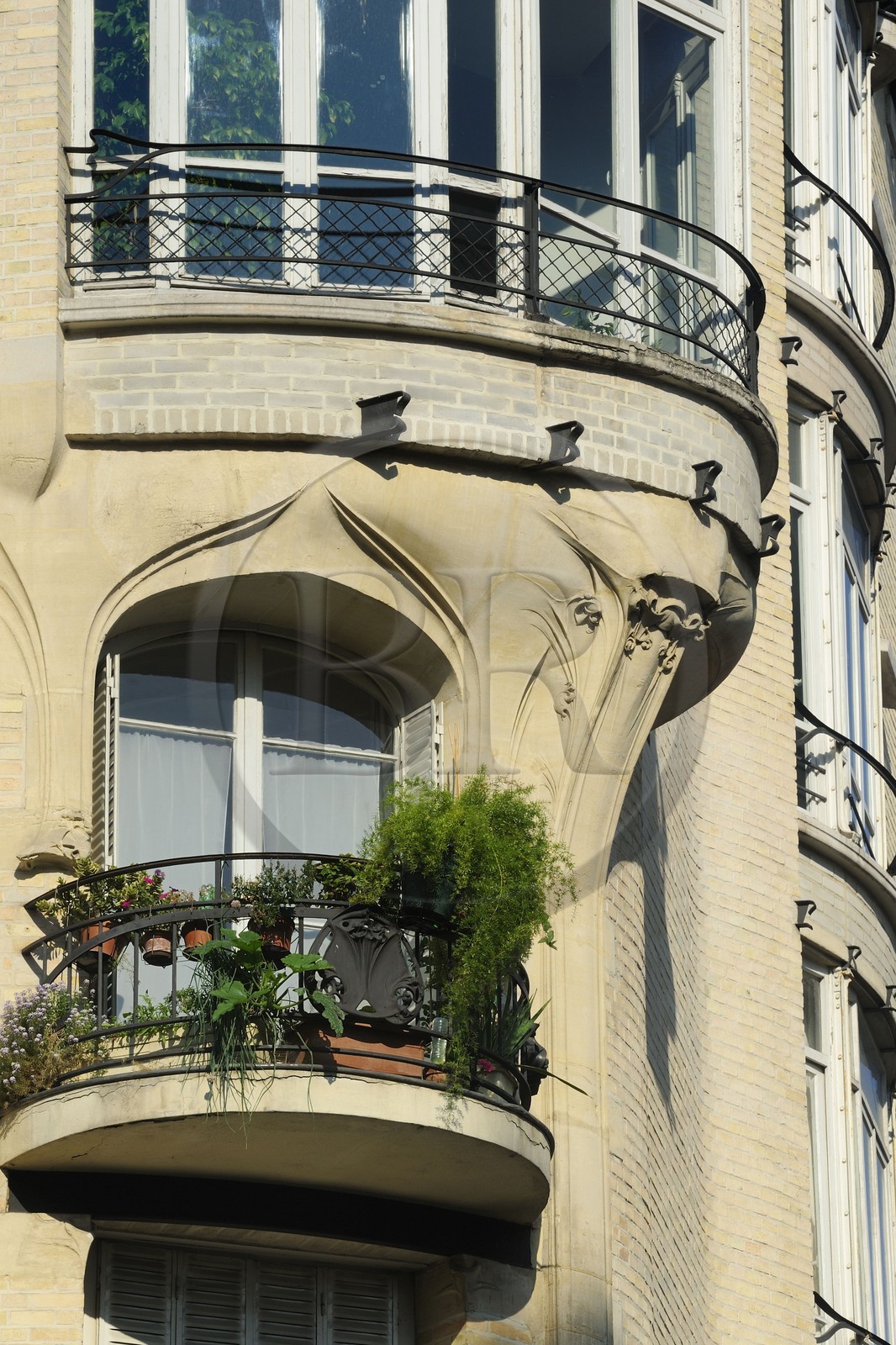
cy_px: 672
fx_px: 6722
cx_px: 448
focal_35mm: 180
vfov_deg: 11.4
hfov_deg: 7.6
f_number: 13
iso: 200
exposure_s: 1/200
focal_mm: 180
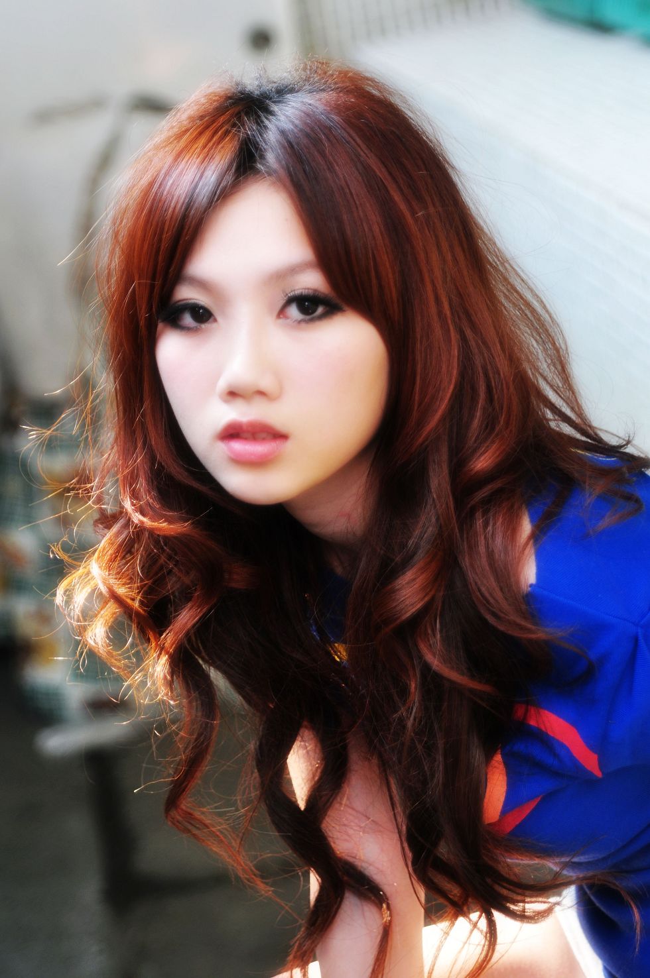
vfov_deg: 19.5
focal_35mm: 105
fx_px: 2852
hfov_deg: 13.0
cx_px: 325
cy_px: 489
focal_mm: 70
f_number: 2.8
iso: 250
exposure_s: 1/250
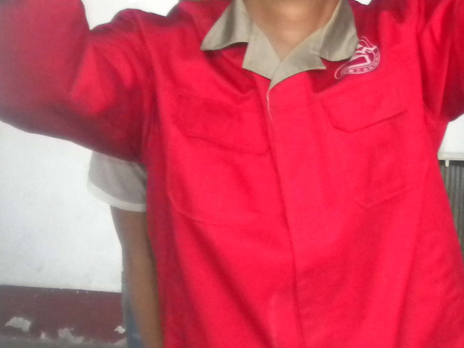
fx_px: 1220
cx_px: 567
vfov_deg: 15.7
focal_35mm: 91
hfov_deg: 20.1
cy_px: -48
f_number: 3.1
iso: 400
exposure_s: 1/30
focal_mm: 6.3
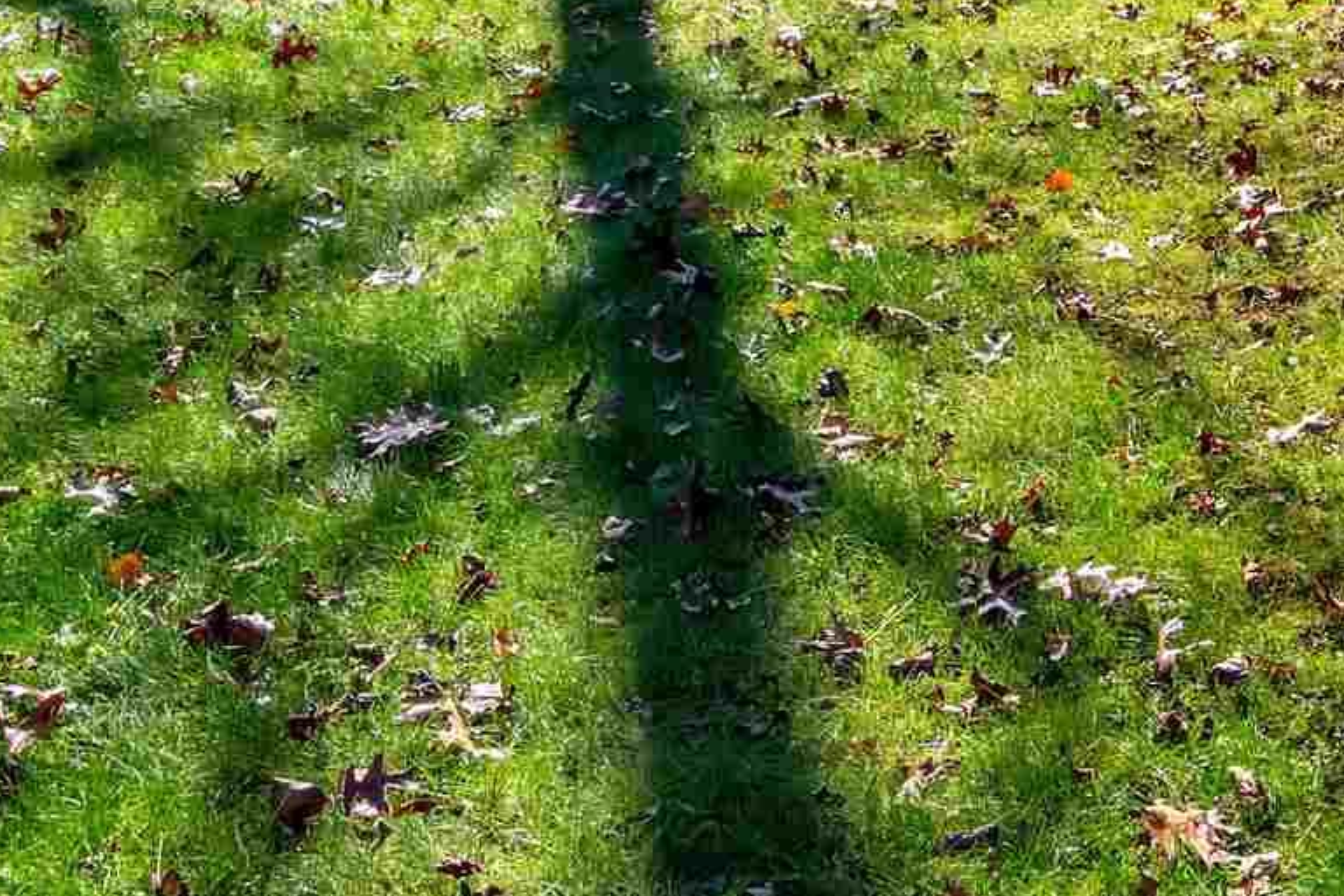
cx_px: 933
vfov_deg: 17.2
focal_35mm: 64
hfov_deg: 31.1
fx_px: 2389
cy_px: -744
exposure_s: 1/125
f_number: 9
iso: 160
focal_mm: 16
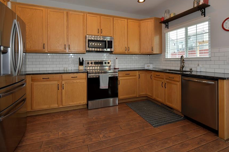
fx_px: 114
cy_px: 62
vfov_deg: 66.8
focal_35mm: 18
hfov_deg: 90.0
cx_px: 115
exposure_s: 1/160
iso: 1250
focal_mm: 15
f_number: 9
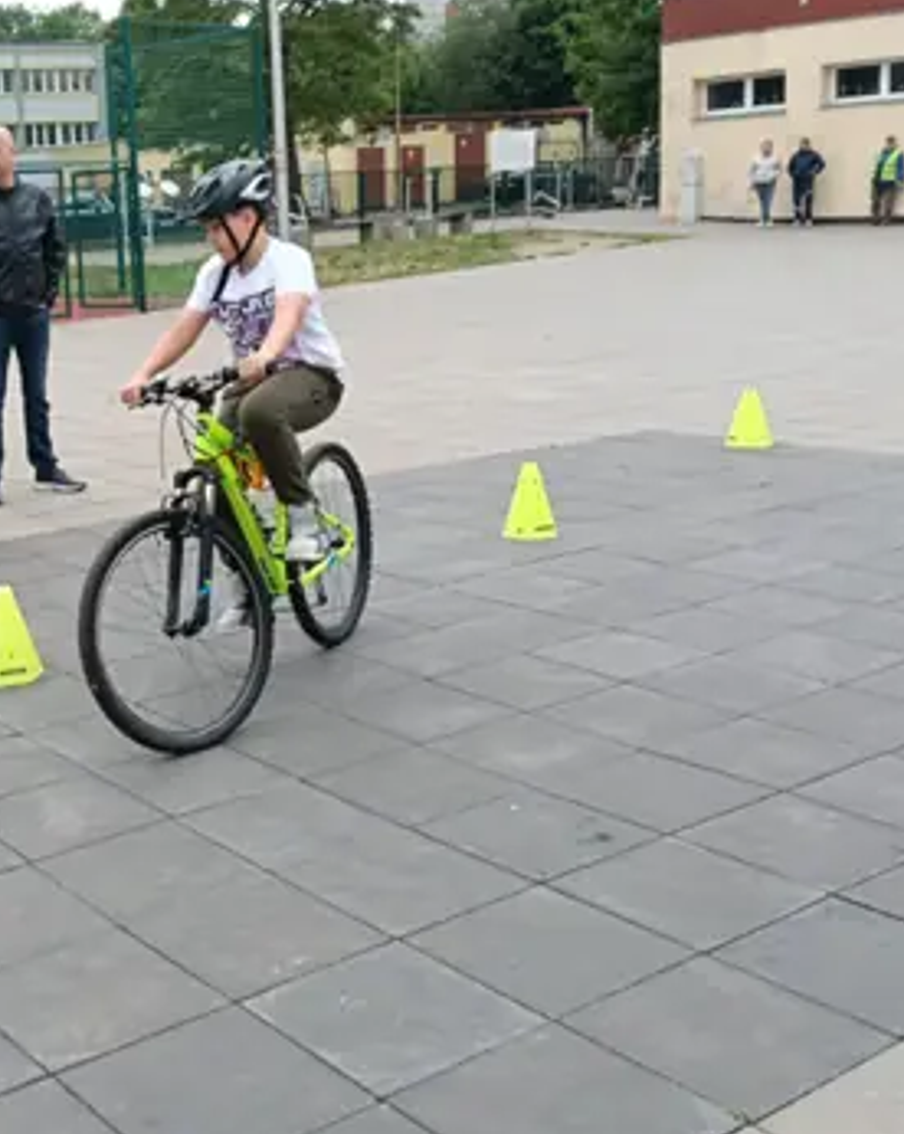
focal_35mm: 44
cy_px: 518
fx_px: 1474
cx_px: 66
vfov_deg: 42.0
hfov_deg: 32.2
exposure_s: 1/136
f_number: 1.8
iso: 50
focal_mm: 3.98
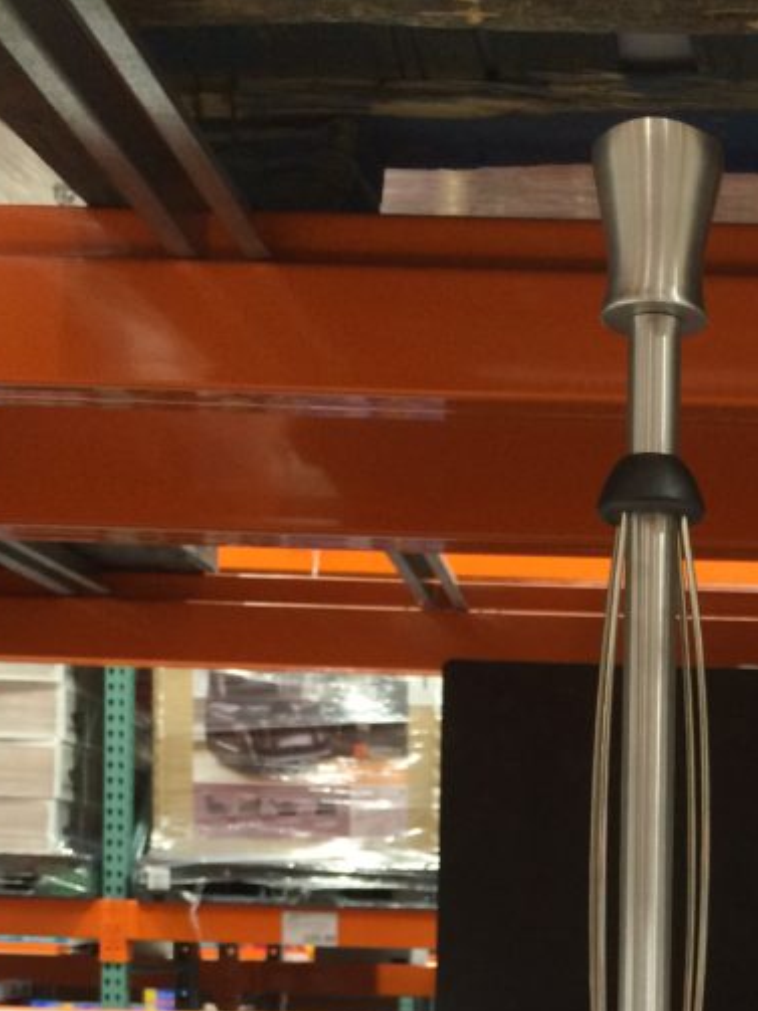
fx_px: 1723
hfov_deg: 24.1
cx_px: 682
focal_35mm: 59
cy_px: 1023
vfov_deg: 30.3
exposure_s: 1/33
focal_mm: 4.15
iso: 160
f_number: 2.2
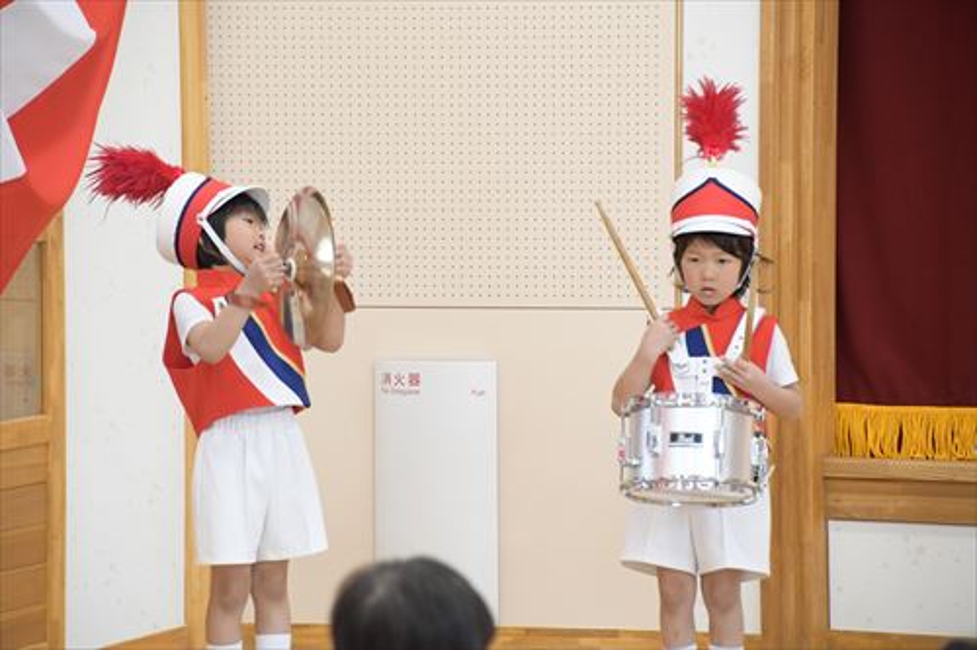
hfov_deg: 10.2
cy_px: 325
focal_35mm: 202
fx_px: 5494
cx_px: 488
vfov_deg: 6.8
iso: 3200
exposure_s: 1/125
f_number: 6
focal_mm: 135
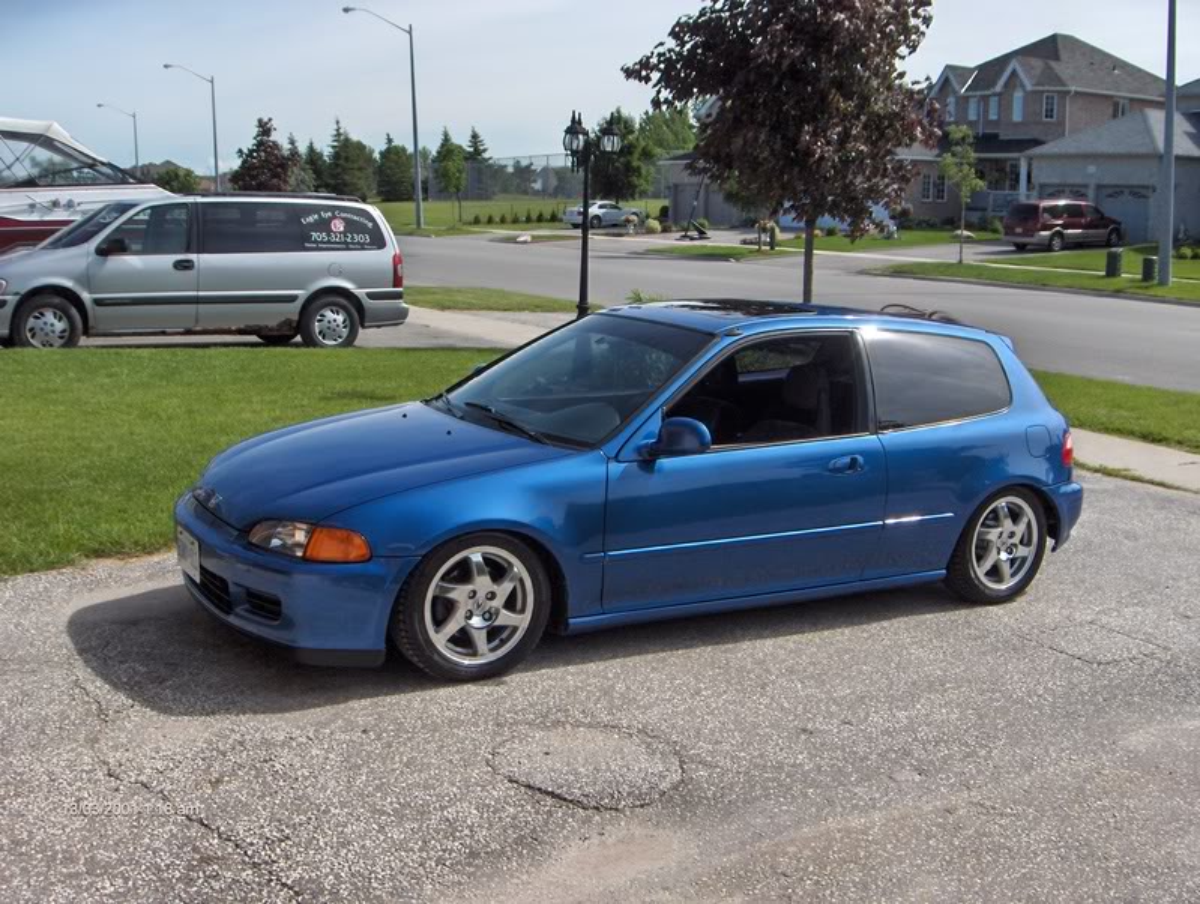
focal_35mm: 39
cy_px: 452
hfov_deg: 47.8
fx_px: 1354
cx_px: 600
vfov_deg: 36.9
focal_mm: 8
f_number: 4.8
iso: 100
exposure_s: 1/625
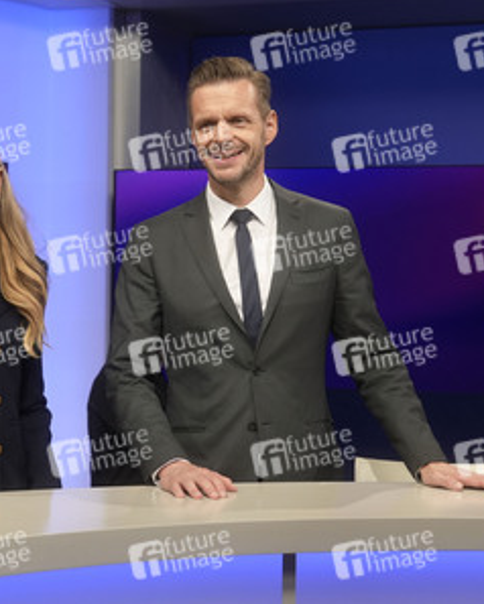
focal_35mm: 64
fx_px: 1145
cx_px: 127
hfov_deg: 23.7
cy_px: 301
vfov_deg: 29.6
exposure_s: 1/125
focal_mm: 30
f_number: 2.8
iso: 640
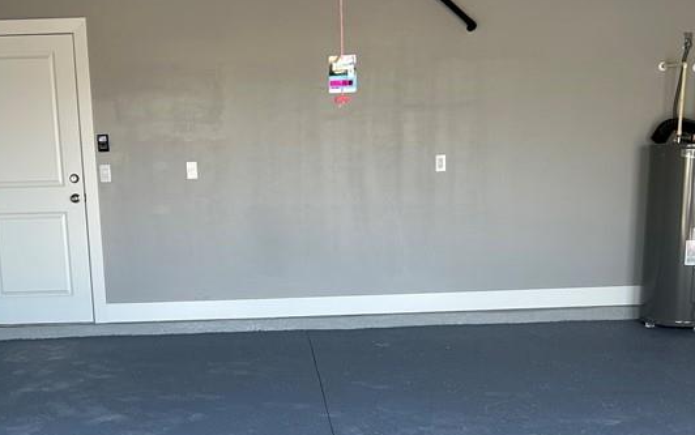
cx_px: 278
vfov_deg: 24.1
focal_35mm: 53
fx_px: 1004
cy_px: 350
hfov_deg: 38.0
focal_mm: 5.7
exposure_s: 1/184
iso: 40
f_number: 1.5
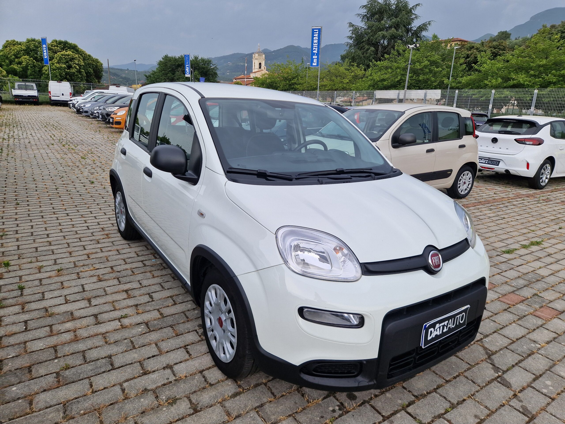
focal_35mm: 23
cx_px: 282
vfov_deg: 58.9
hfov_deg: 73.9
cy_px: 212
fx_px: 375
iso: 50
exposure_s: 1/422
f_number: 1.8
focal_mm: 5.4
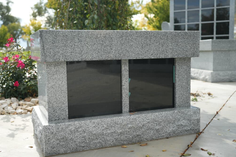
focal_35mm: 41
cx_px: 116
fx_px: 269
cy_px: 78
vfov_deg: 32.6
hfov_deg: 47.4
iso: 160
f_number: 4
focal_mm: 40
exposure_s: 1/160
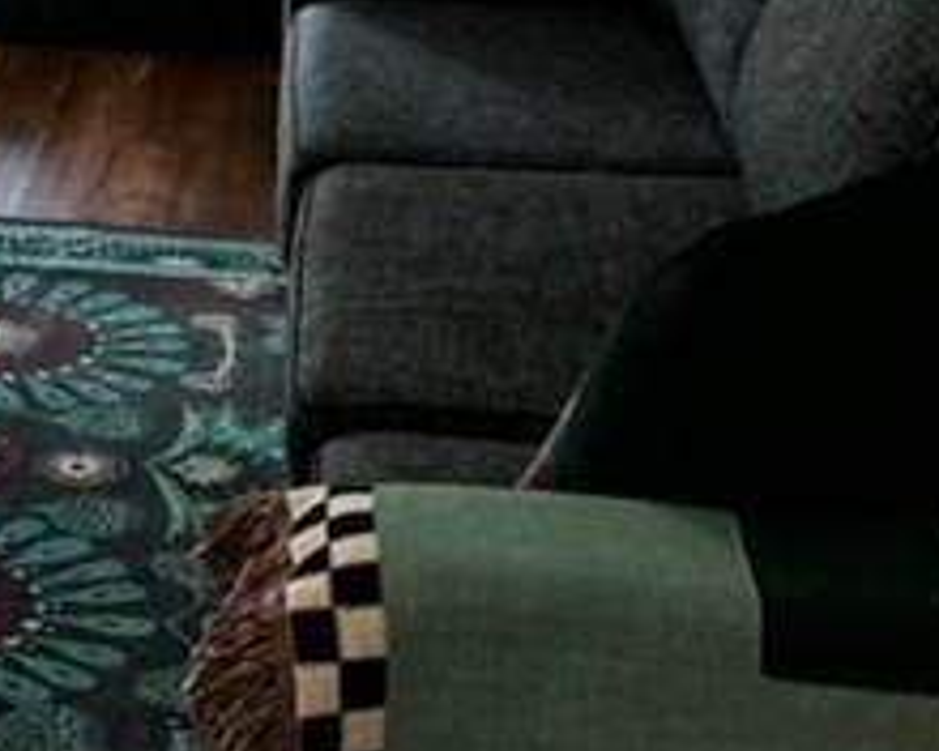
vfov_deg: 13.0
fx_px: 3029
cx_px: -198
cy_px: -531
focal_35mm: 109
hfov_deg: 16.8
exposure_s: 1/60
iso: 250
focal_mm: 6.86
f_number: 1.78
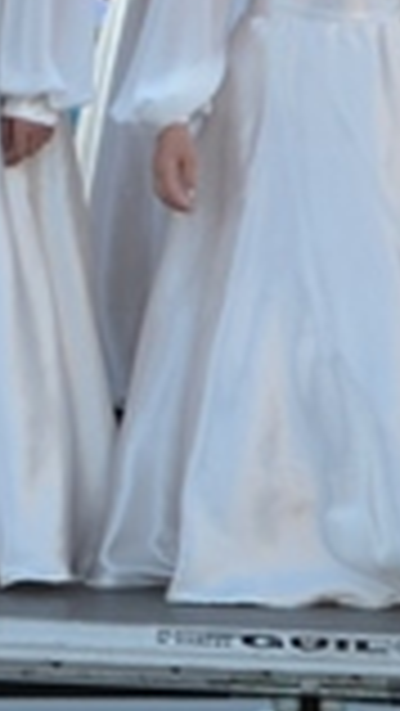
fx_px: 11207
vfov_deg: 3.6
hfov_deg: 2.0
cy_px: -234
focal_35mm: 595
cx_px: -351
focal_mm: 52
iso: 200
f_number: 5.6
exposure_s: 1/125
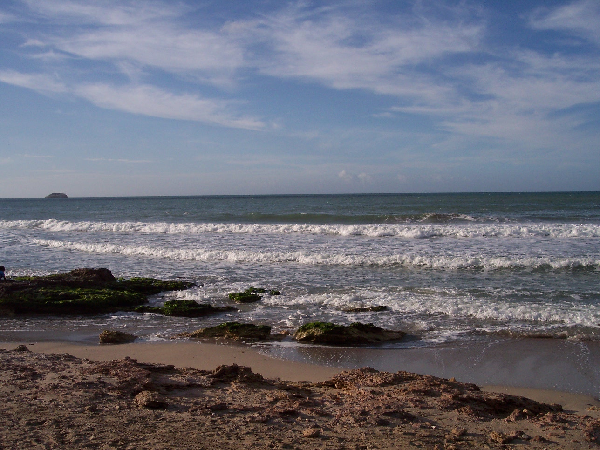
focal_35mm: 38
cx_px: 300
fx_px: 659
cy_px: 225
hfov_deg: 49.0
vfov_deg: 37.7
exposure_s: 1/1000
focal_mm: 8
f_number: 4.8
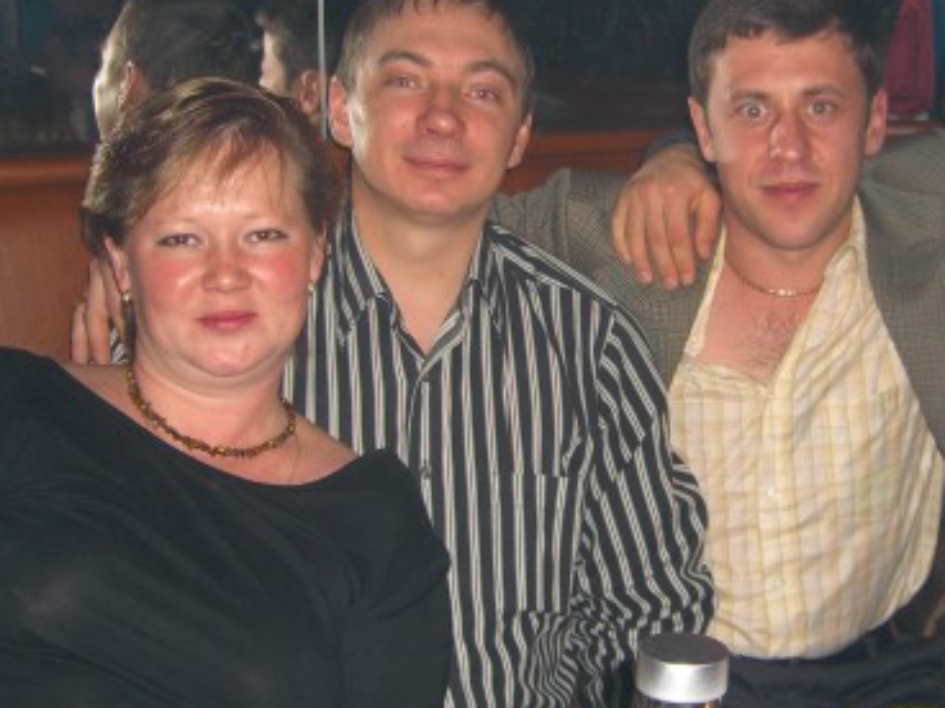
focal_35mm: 62
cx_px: 593
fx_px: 1693
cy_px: 336
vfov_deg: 23.6
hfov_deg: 31.1
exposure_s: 1/60
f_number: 2.8
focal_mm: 7.9
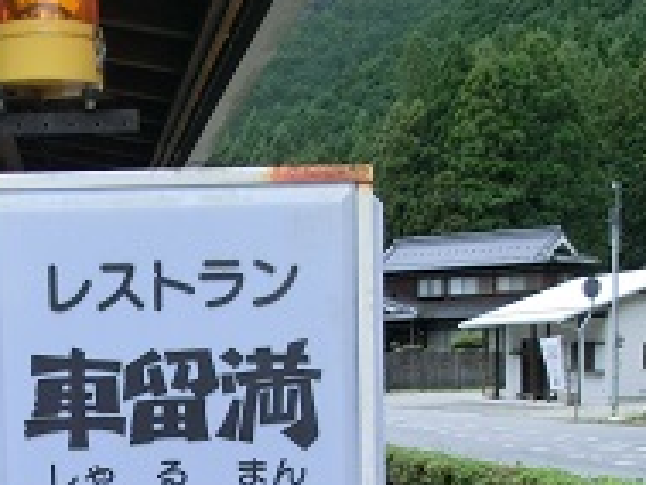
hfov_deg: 22.9
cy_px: 499
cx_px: 46
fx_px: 1550
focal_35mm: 83
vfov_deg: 17.3
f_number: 3
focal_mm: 4.24
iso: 100
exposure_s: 1/200
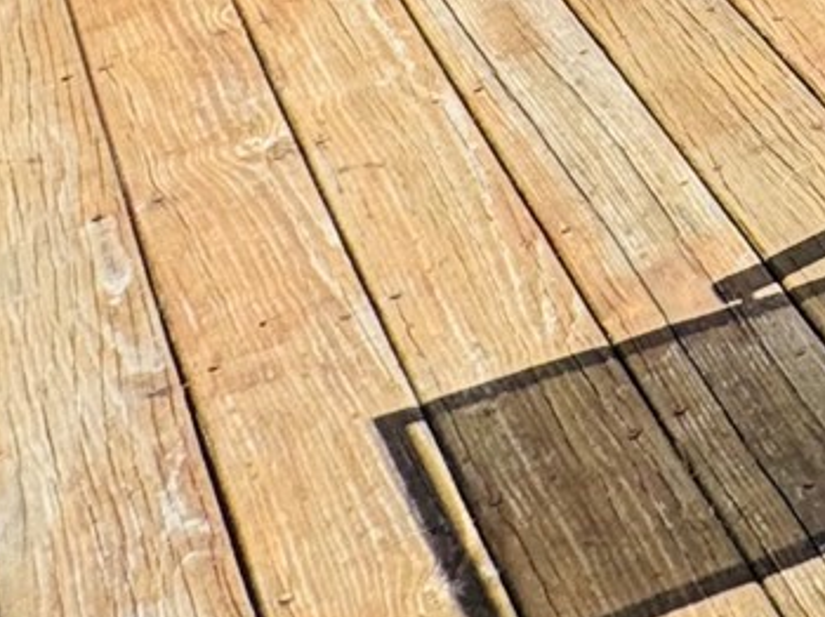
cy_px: -984
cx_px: 2159
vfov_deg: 12.6
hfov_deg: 13.5
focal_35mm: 82
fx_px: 1953
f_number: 2.2
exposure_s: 1/428
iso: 40
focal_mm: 2.22
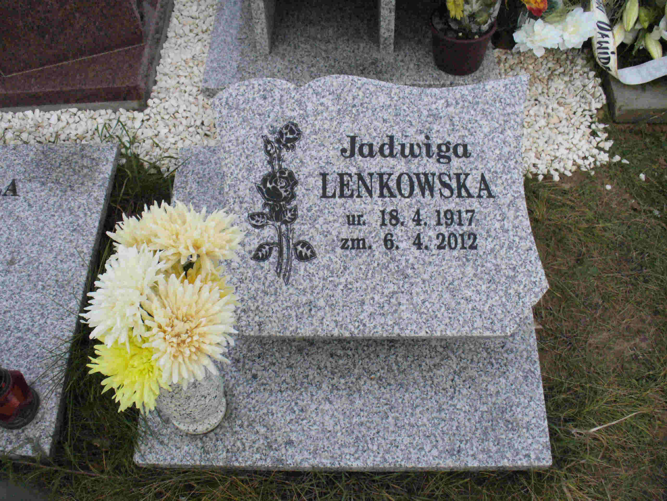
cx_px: 334
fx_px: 713
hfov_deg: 50.1
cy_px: 250
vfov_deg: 38.7
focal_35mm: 37
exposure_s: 1/640
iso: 400
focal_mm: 6.1
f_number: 5.6
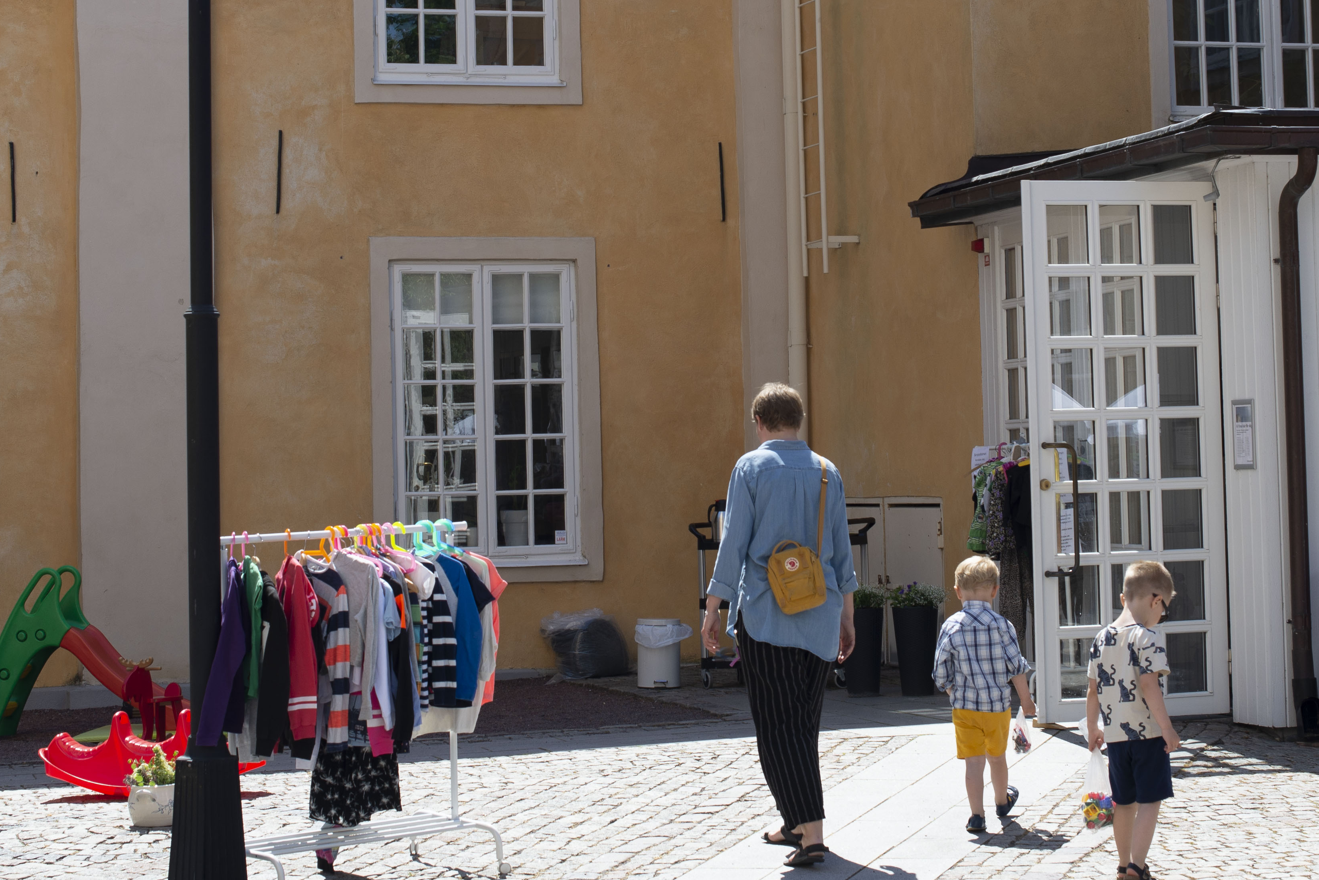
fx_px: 3334
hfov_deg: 22.4
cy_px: 209
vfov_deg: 15.0
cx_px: 691
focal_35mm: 91
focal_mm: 50
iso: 125
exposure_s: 1/250
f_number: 8
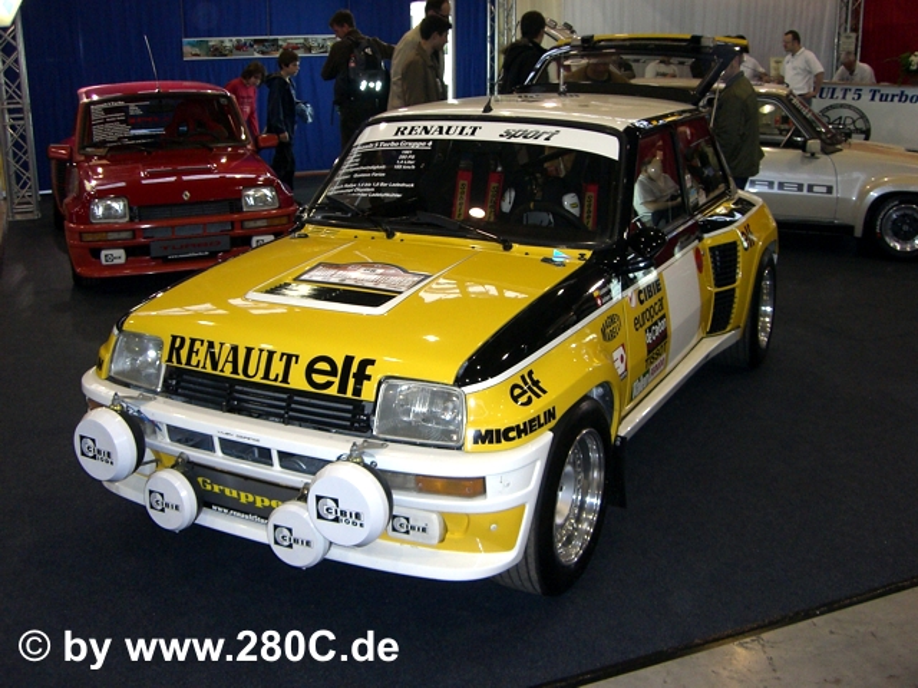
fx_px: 1008
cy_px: 344
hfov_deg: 49.0
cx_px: 459
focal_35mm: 38
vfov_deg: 37.7
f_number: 2.7
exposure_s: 1/60
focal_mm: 6.2
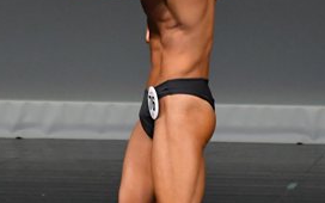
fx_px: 11576
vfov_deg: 1.0
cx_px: 144
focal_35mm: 1307
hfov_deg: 1.6
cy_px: 103
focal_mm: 300
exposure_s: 1/400
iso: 4000
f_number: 5.6
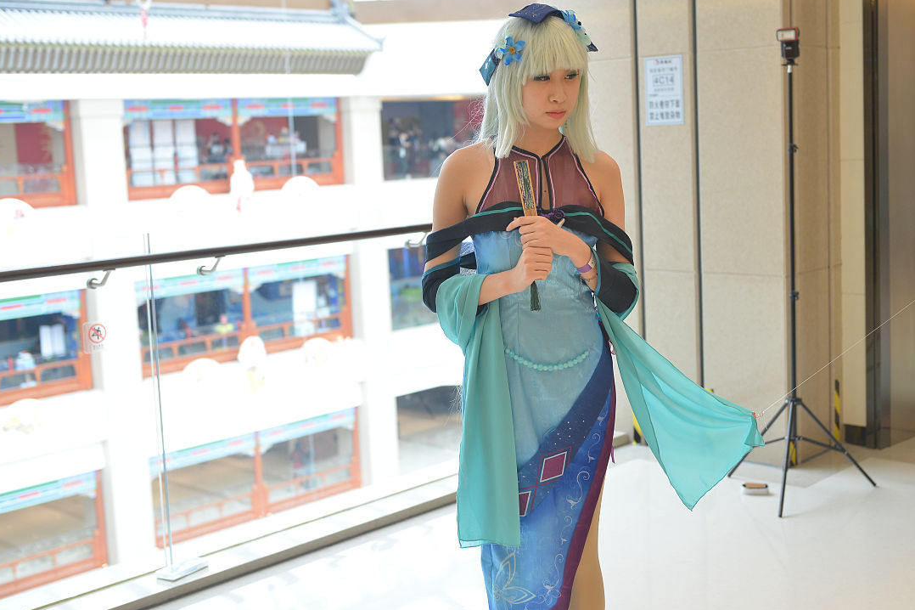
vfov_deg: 27.5
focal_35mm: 49
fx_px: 1245
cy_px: 299
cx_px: 489
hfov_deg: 40.3
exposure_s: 1/160
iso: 500
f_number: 2.8
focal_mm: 44
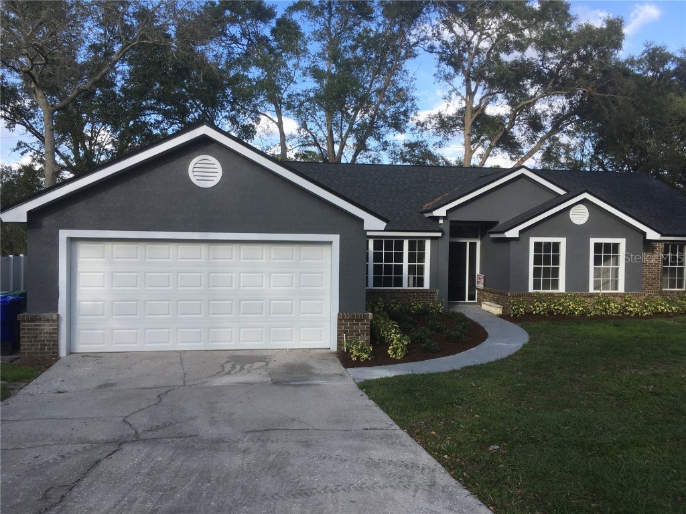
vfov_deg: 48.2
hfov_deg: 61.7
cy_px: 257
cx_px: 343
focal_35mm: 29
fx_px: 575
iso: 25
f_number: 2.2
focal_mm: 4.15
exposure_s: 1/620
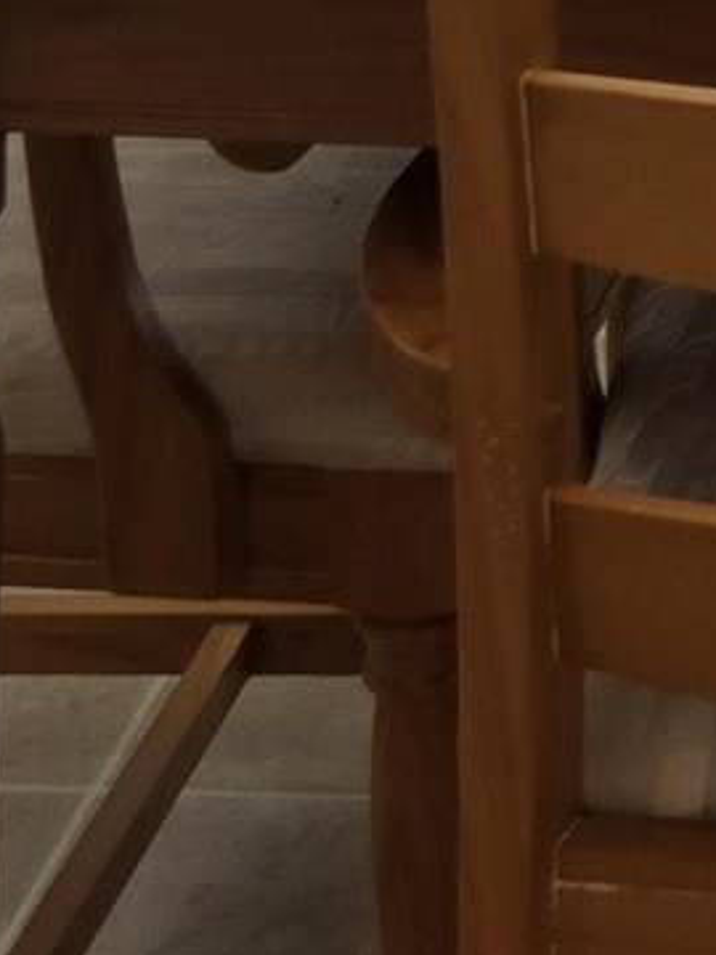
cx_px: 1283
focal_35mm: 147
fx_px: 4054
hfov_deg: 9.6
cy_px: -1027
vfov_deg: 11.8
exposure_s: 1/220
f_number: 1.8
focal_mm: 5.4
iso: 25
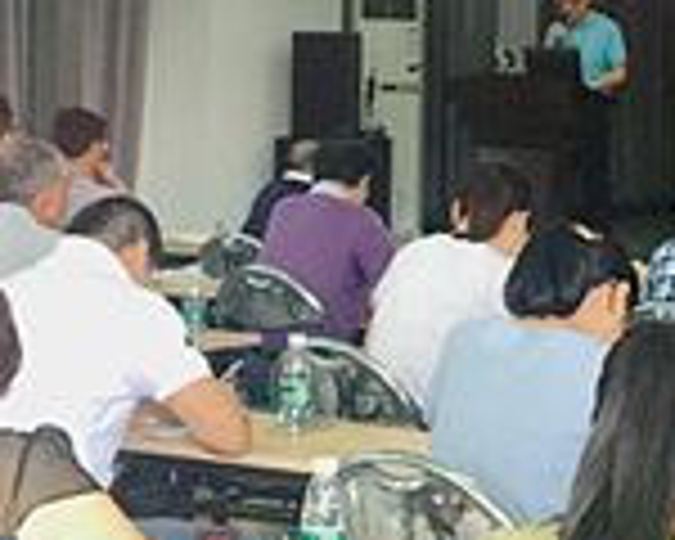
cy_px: 180
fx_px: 2257
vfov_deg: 13.6
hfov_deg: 16.7
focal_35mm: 113
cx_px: 630
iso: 64
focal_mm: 4.15
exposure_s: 1/33
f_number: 2.2
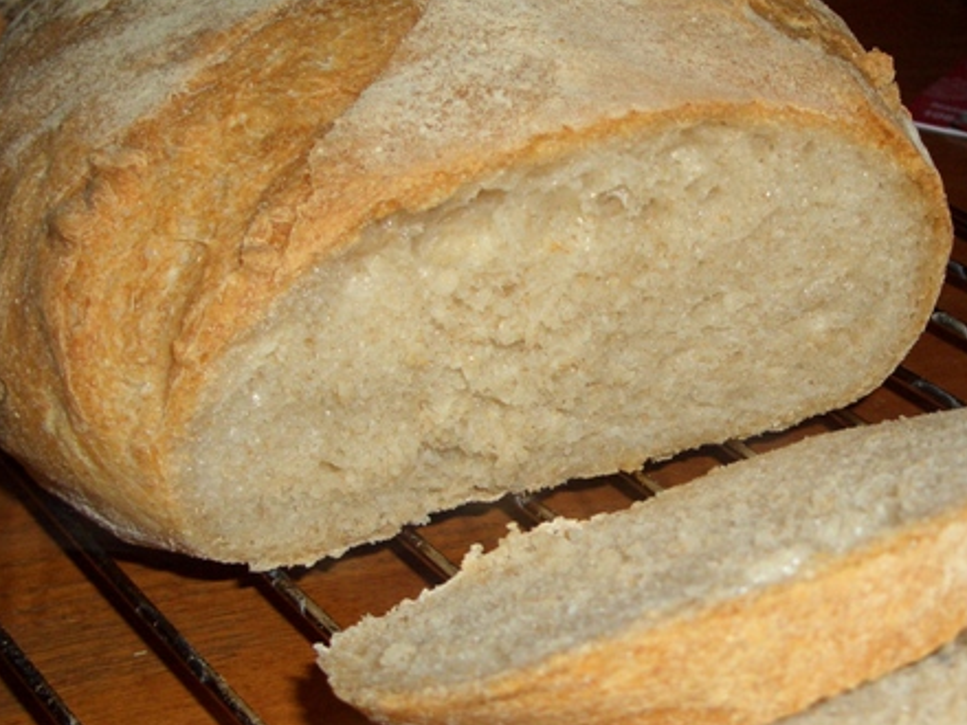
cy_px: 390
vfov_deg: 20.2
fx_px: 2039
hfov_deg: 26.5
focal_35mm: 73
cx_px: 674
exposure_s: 1/60
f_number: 3.1
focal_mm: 8.2
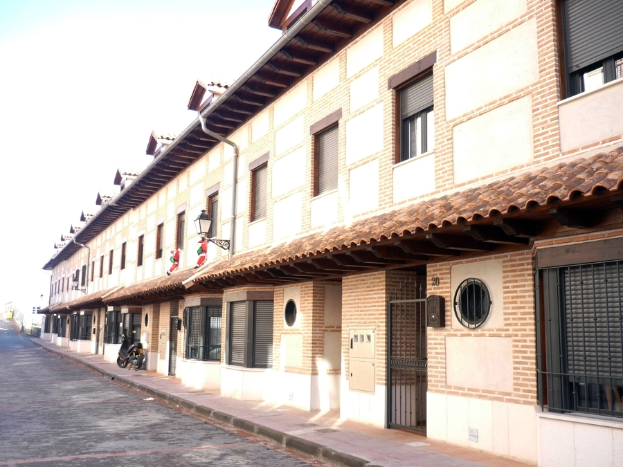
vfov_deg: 42.9
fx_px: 594
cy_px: 234
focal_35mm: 33
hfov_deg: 55.4
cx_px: 312
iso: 100
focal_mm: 5.5
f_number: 2.8
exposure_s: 1/125
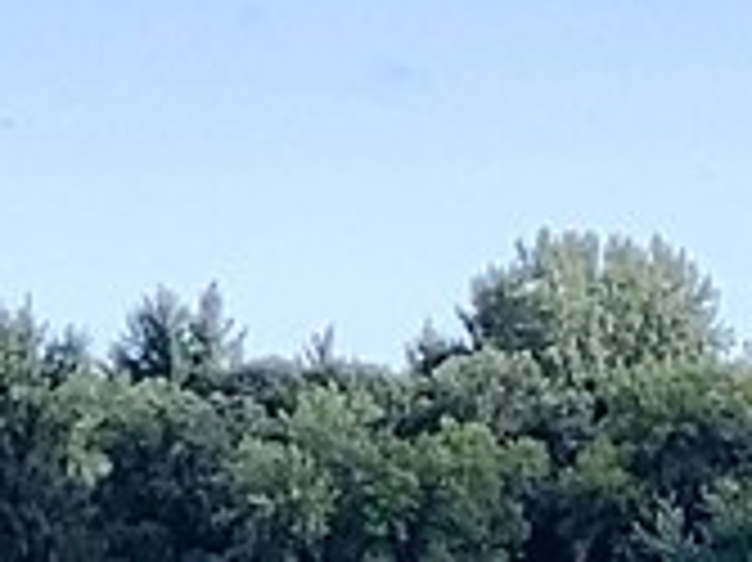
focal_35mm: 567
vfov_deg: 2.6
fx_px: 12309
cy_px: 546
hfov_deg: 3.5
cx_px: 635
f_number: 2.4
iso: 50
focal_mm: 5.88
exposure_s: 1/422
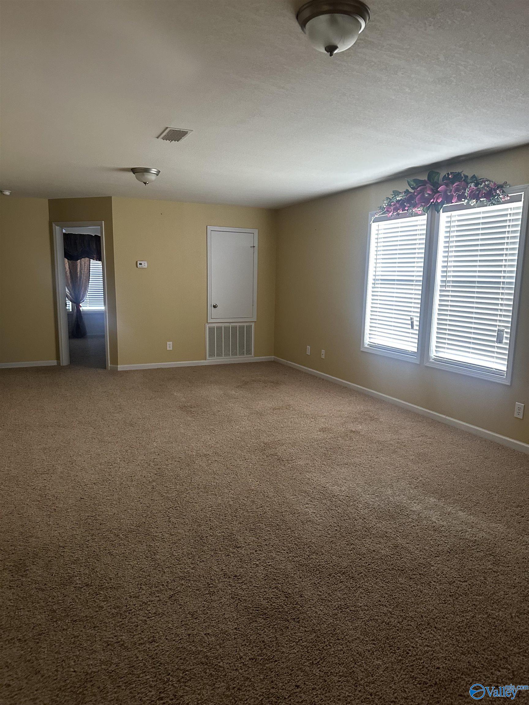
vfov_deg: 71.6
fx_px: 489
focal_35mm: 24
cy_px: 352
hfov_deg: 56.8
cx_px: 264
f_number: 1.78
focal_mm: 6.86
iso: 400
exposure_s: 1/60
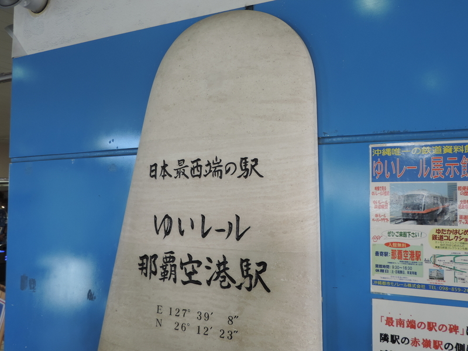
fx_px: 473
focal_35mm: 35
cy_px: 176
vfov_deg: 40.7
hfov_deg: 52.6
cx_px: 234
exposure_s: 1/50
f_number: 3.3
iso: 125
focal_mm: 6.2
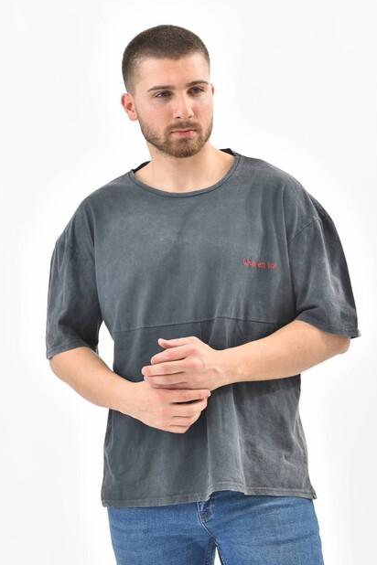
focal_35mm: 136
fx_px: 2136
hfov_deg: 10.1
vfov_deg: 15.1
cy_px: 308
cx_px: 188
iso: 100
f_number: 7.1
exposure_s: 1/160
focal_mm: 112
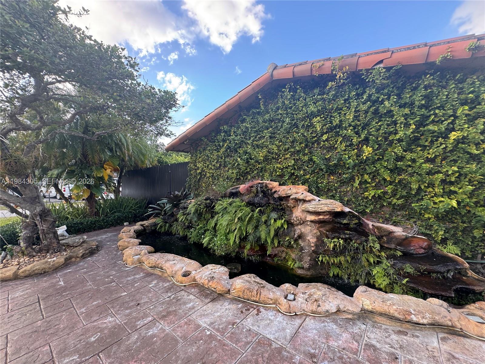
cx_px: 242
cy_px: 182
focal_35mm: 14
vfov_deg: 85.7
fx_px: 196
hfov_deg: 102.1
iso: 50
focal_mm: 2.22
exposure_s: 1/99
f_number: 2.2
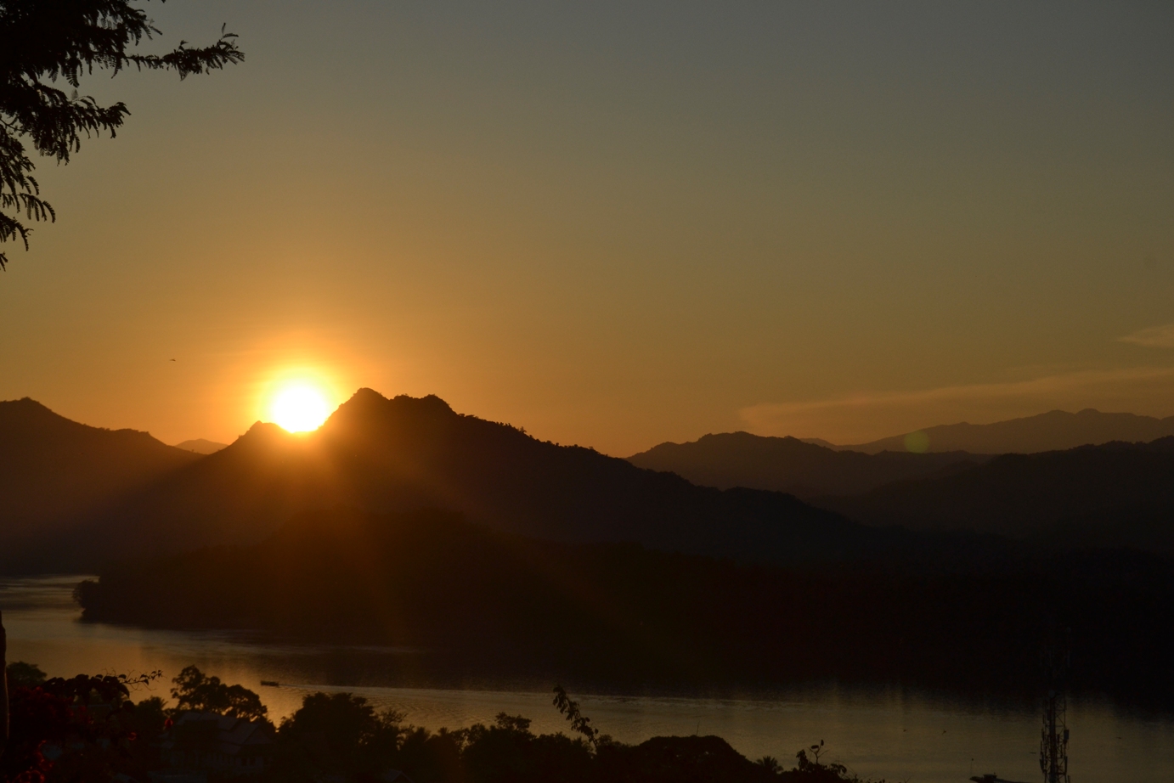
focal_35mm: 82
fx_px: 2691
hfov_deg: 24.6
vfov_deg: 16.6
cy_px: 392
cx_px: 587
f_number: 10
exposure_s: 1/1250
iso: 200
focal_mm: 55
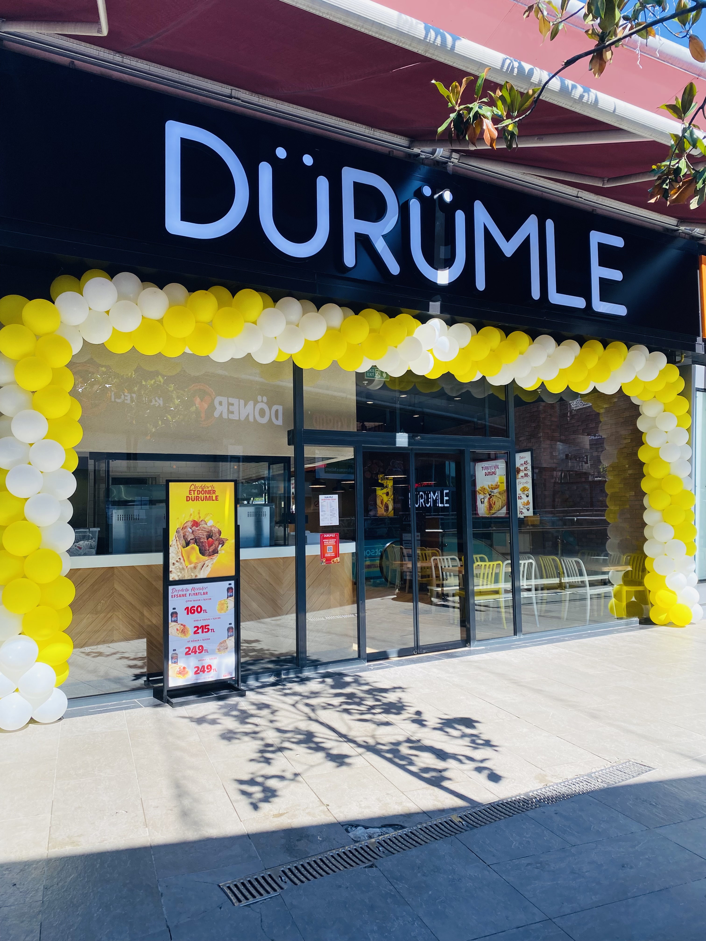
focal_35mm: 26
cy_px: 470
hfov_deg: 53.1
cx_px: 353
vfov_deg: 67.3
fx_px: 707
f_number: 1.8
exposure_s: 1/1170
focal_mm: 4.25
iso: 32
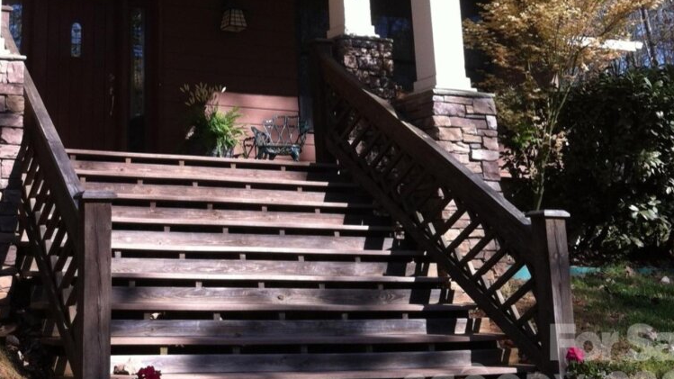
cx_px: 178
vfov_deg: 19.3
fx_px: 1090
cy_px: 24
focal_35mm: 61
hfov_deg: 33.7
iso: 80
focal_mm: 3.85
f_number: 2.8
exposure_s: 1/495
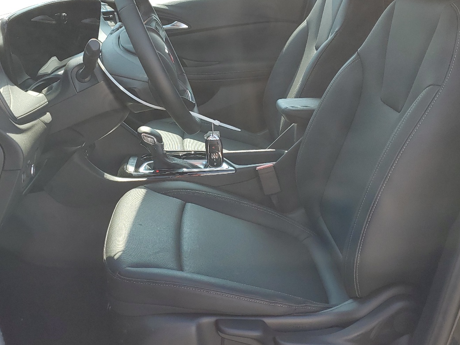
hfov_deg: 46.4
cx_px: 173
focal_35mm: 40
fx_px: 532
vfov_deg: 35.5
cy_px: 110
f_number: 1.5
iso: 50
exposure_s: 1/769
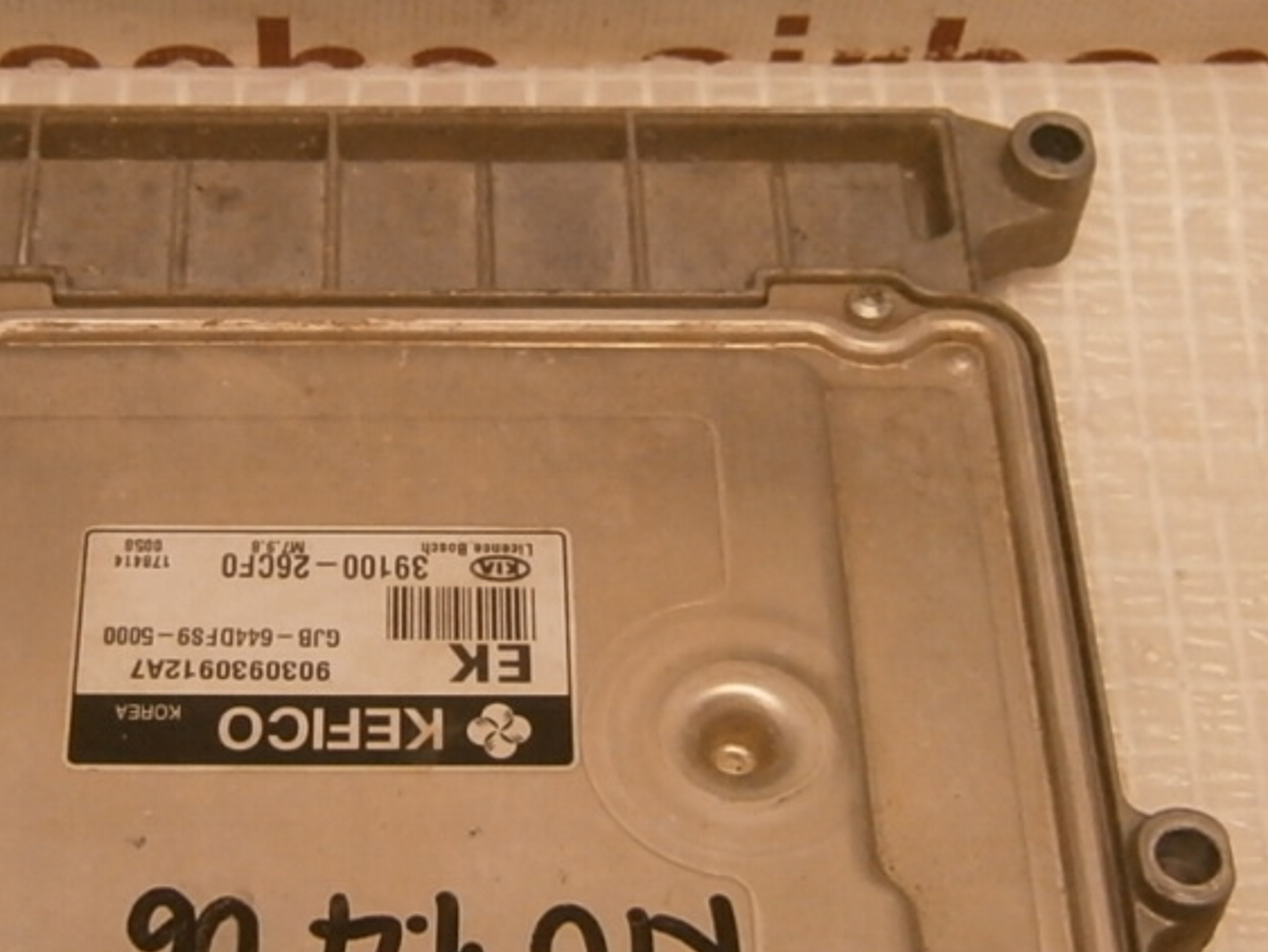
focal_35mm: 74
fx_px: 2712
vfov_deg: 19.9
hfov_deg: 26.2
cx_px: 411
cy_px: 406
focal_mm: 4.7
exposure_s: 1/250
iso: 200
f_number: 2.8
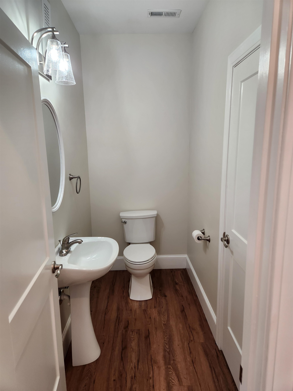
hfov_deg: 58.9
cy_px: 196
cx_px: 146
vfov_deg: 73.9
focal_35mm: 23
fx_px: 260
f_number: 1.8
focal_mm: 5.4
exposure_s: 1/120
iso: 125
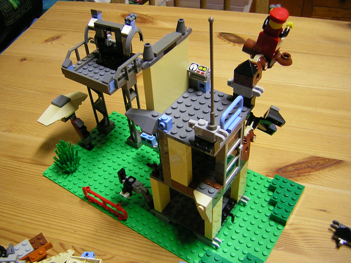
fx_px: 365
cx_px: 176
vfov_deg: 39.7
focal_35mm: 36
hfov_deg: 51.4
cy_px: 132
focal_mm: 4.7
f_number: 2.6
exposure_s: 1/5.7
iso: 104
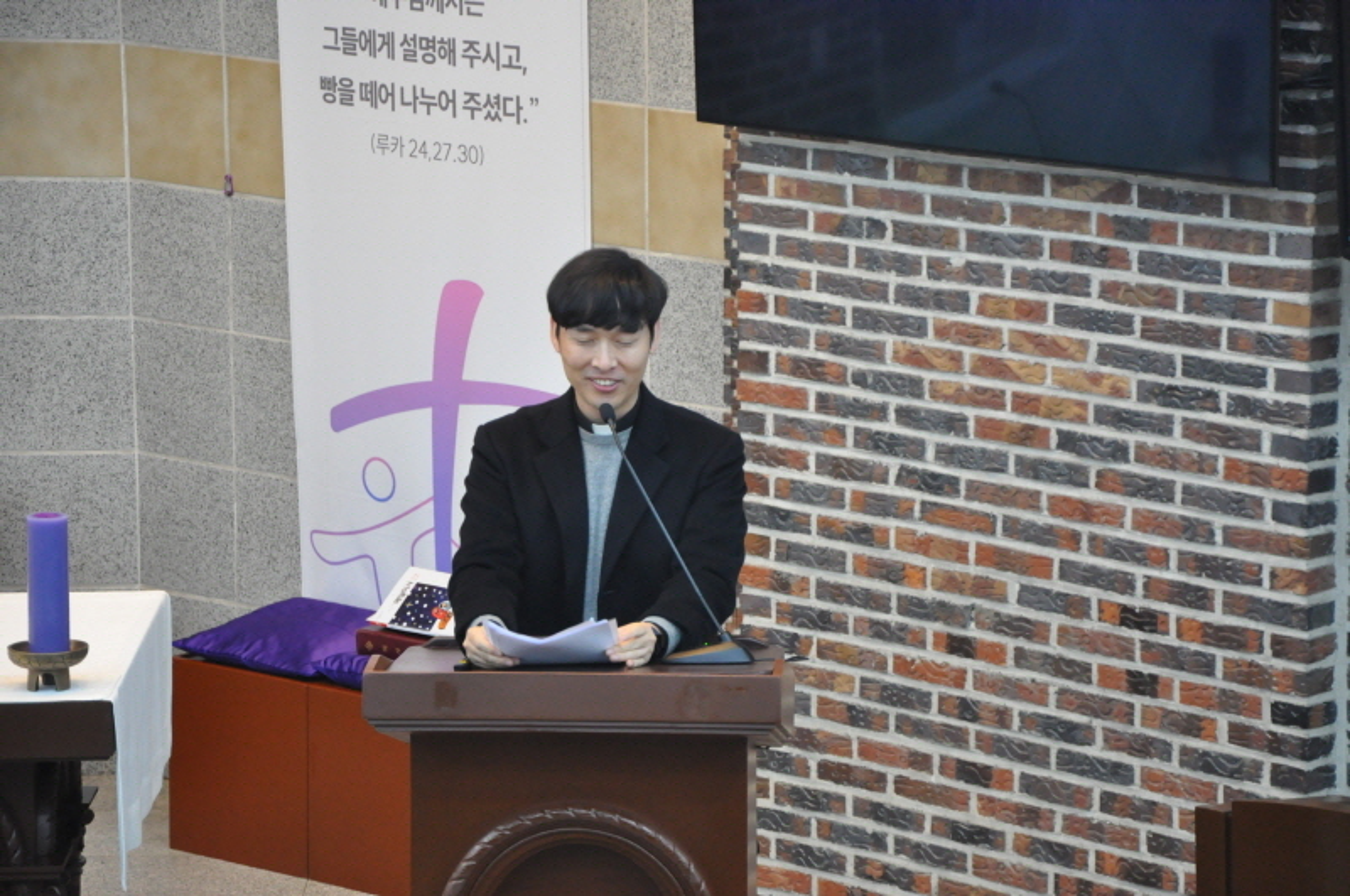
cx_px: 675
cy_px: 448
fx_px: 5898
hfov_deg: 13.1
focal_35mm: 158
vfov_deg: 8.7
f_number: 5.6
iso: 1600
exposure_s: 1/30
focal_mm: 105
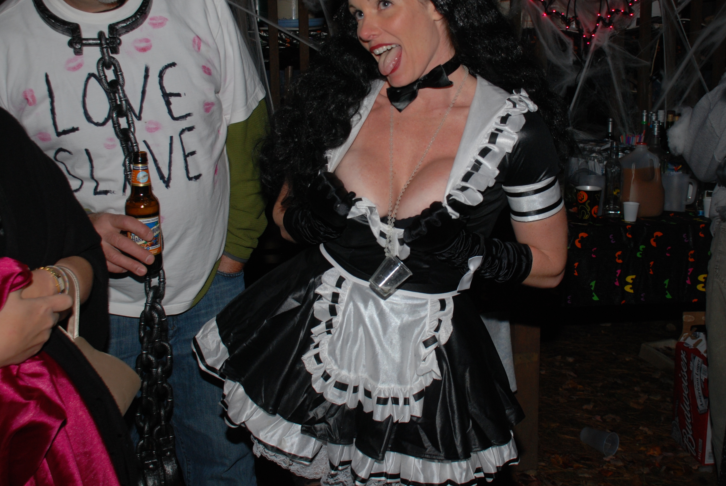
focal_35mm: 44
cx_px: 430
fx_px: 888
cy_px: 192
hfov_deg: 44.3
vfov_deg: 30.5
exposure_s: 1/60
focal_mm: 24
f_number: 4
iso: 200
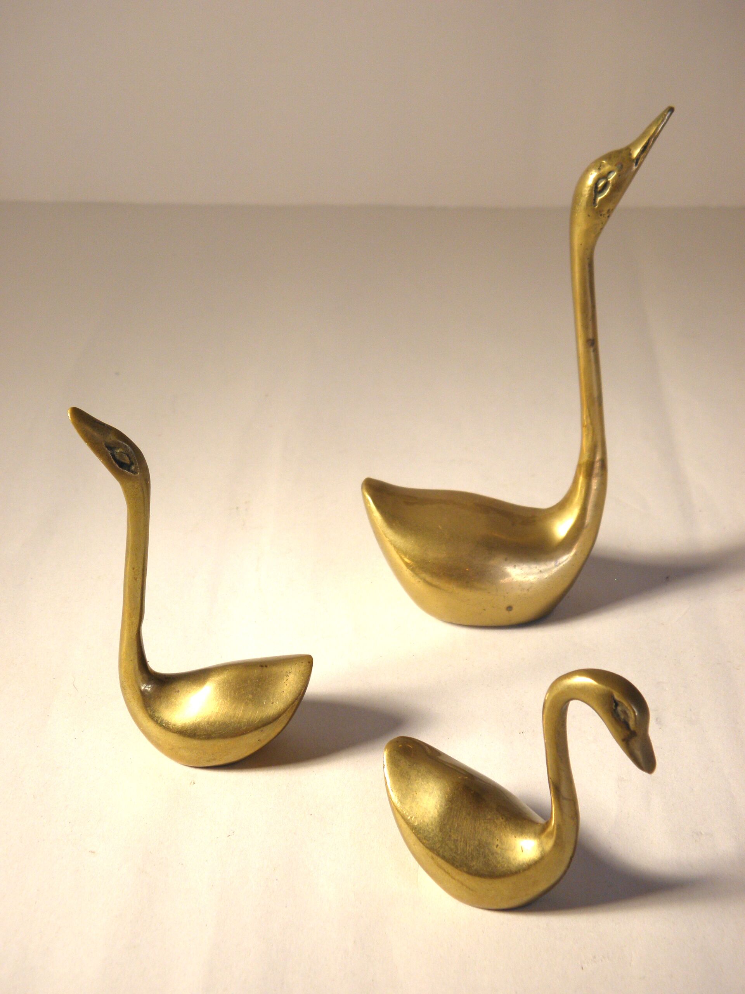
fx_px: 1435
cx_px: 372
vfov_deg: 38.2
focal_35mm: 50
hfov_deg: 29.1
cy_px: 497
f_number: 4
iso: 100
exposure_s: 1/80
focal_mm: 9.1
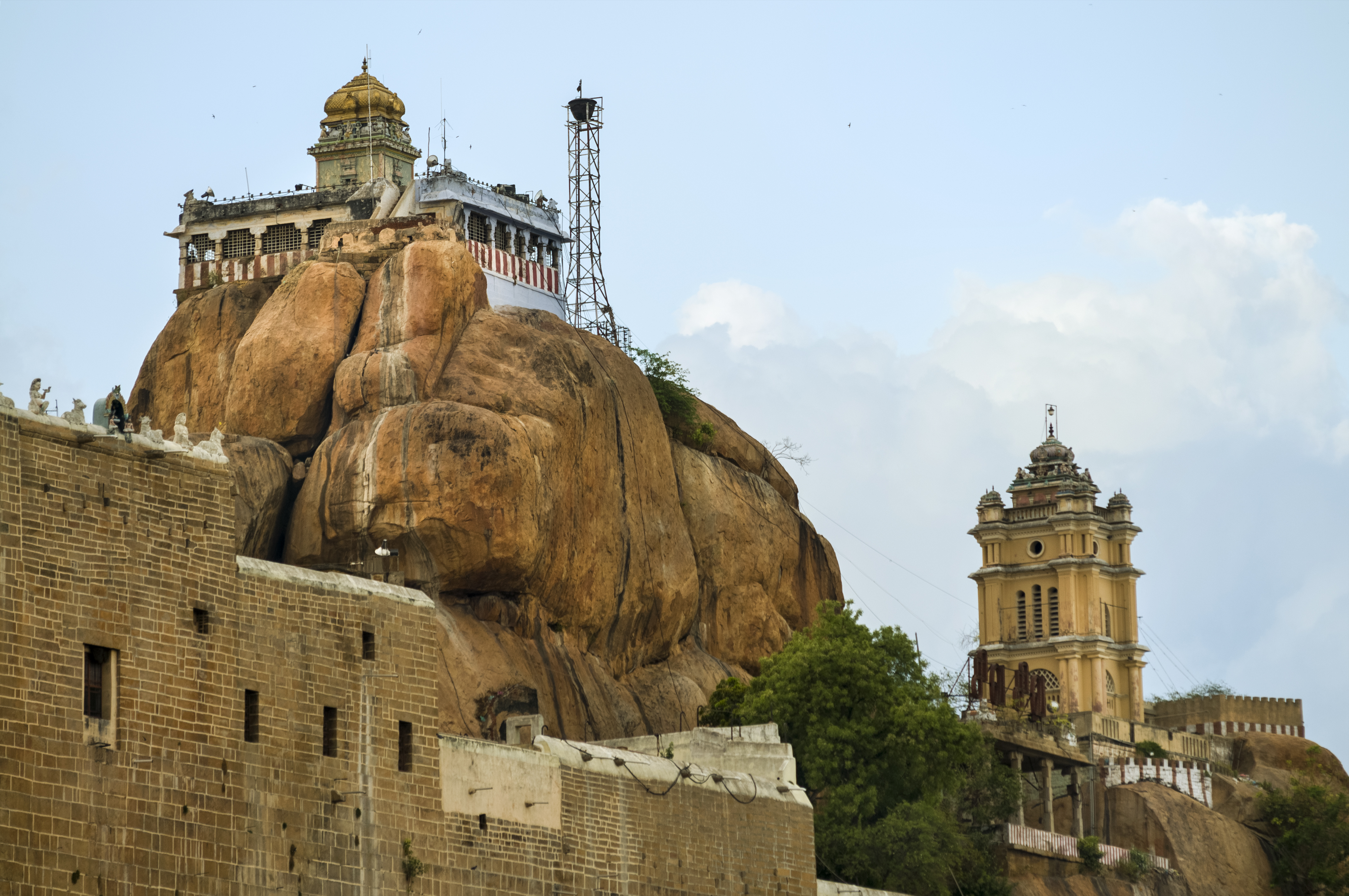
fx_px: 9546
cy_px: 448
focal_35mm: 255
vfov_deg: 5.4
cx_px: 674
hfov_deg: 8.1
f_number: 2.8
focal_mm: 170
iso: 100
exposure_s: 1/400
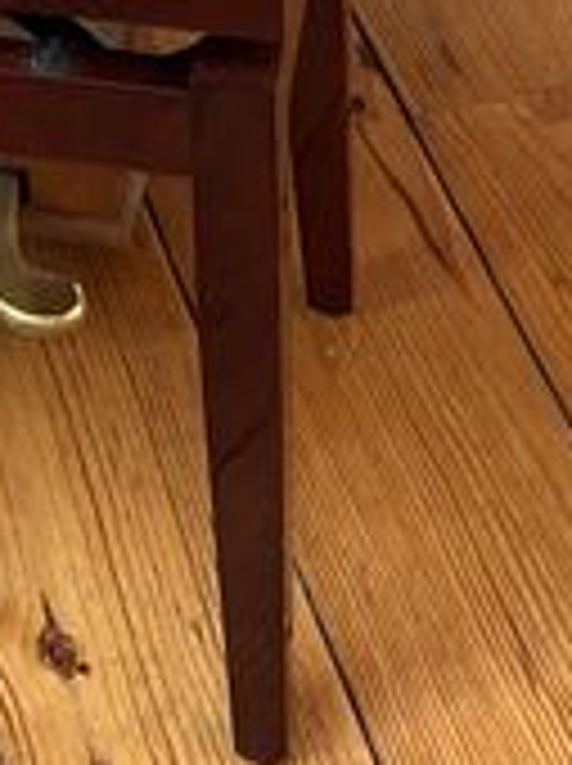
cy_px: -1354
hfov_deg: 9.5
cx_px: -104
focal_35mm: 153
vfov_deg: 10.3
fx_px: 3379
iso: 125
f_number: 1.5
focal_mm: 5.7
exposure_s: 1/121
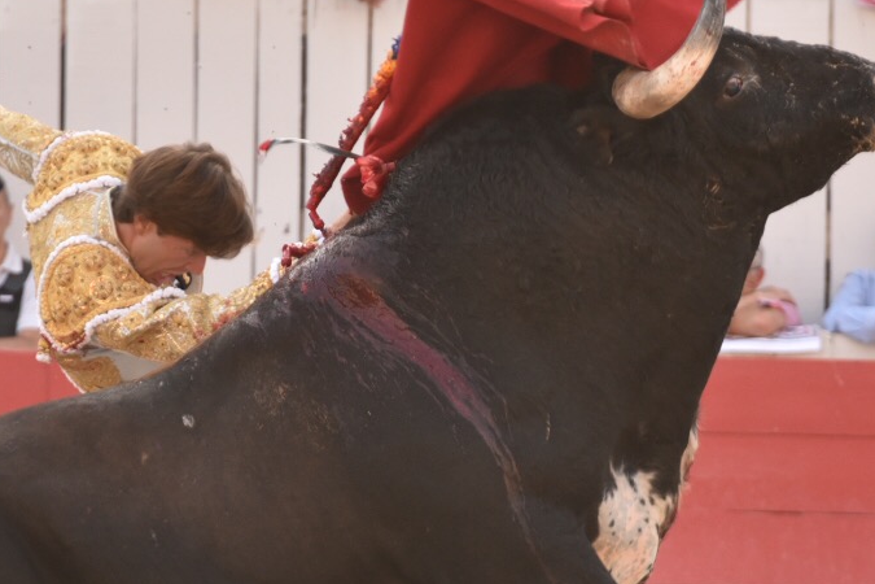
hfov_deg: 4.3
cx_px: 486
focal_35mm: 480
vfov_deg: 2.9
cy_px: 605
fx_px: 11666
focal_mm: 200
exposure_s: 1/640
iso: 1000
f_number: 5.6
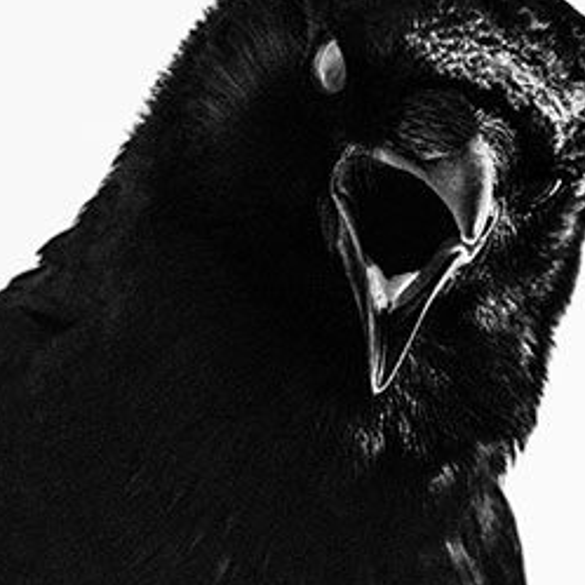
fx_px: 39157
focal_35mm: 2048
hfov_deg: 0.9
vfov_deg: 0.9
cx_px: 200
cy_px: 231
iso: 3200
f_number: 13
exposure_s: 1/3200
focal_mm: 1200
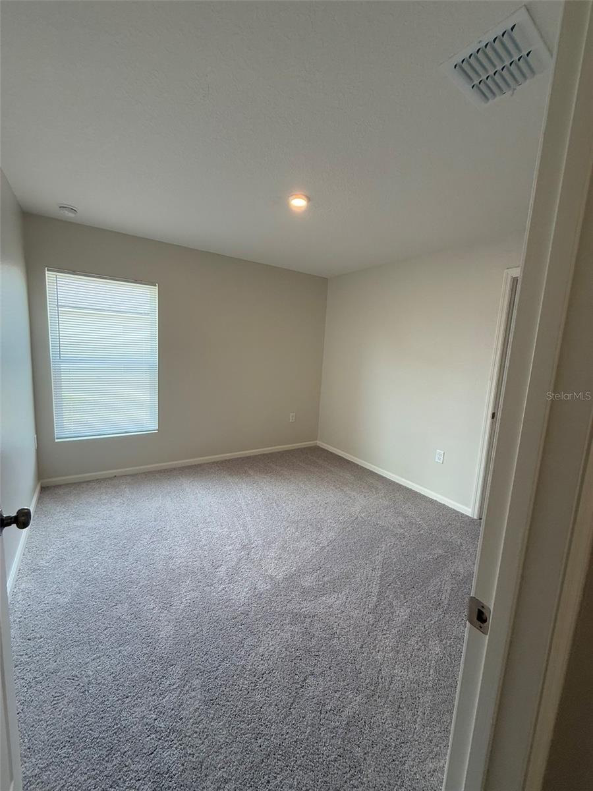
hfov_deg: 85.7
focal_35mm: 14
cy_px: 396
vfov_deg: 102.1
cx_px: 296
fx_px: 320
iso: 160
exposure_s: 1/120
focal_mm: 2.22
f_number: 2.2
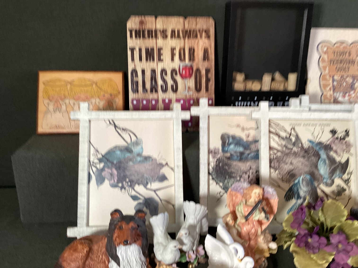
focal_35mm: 31
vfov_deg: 45.4
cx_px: 179
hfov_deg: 58.3
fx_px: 321
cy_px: 134
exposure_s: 1/50
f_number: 2.4
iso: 160
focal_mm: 3.3
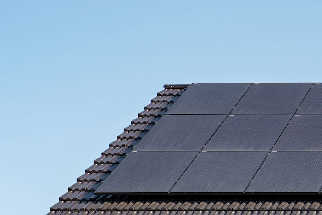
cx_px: 435
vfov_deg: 9.5
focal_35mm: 145
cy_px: 101
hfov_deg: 13.6
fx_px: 1297
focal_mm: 35.3
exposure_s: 1/150
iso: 80
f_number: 5.6
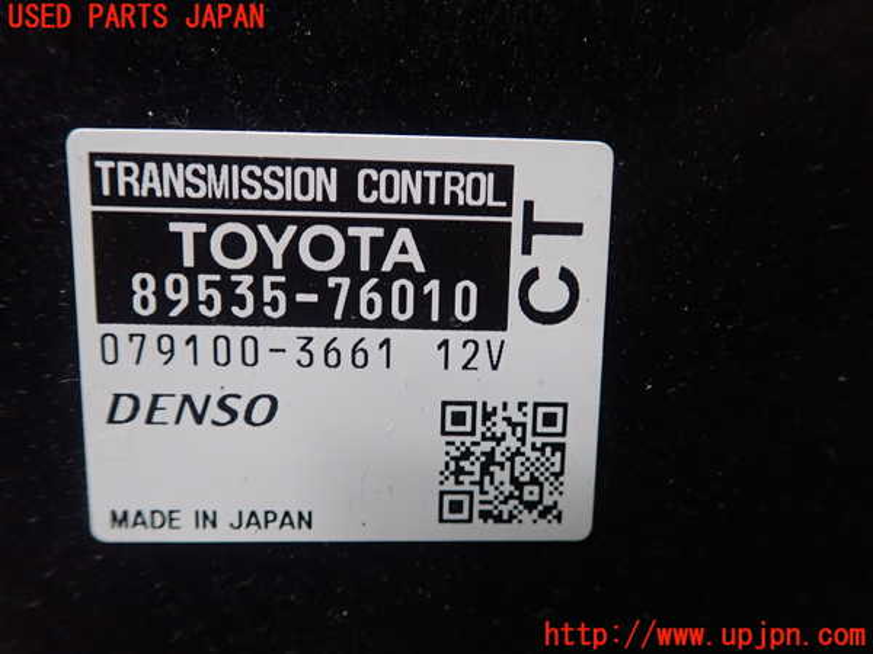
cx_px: 436
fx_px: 757
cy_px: 327
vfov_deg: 46.8
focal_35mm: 30
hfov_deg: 60.0
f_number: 2.3
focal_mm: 5.5
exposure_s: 1/125
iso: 500
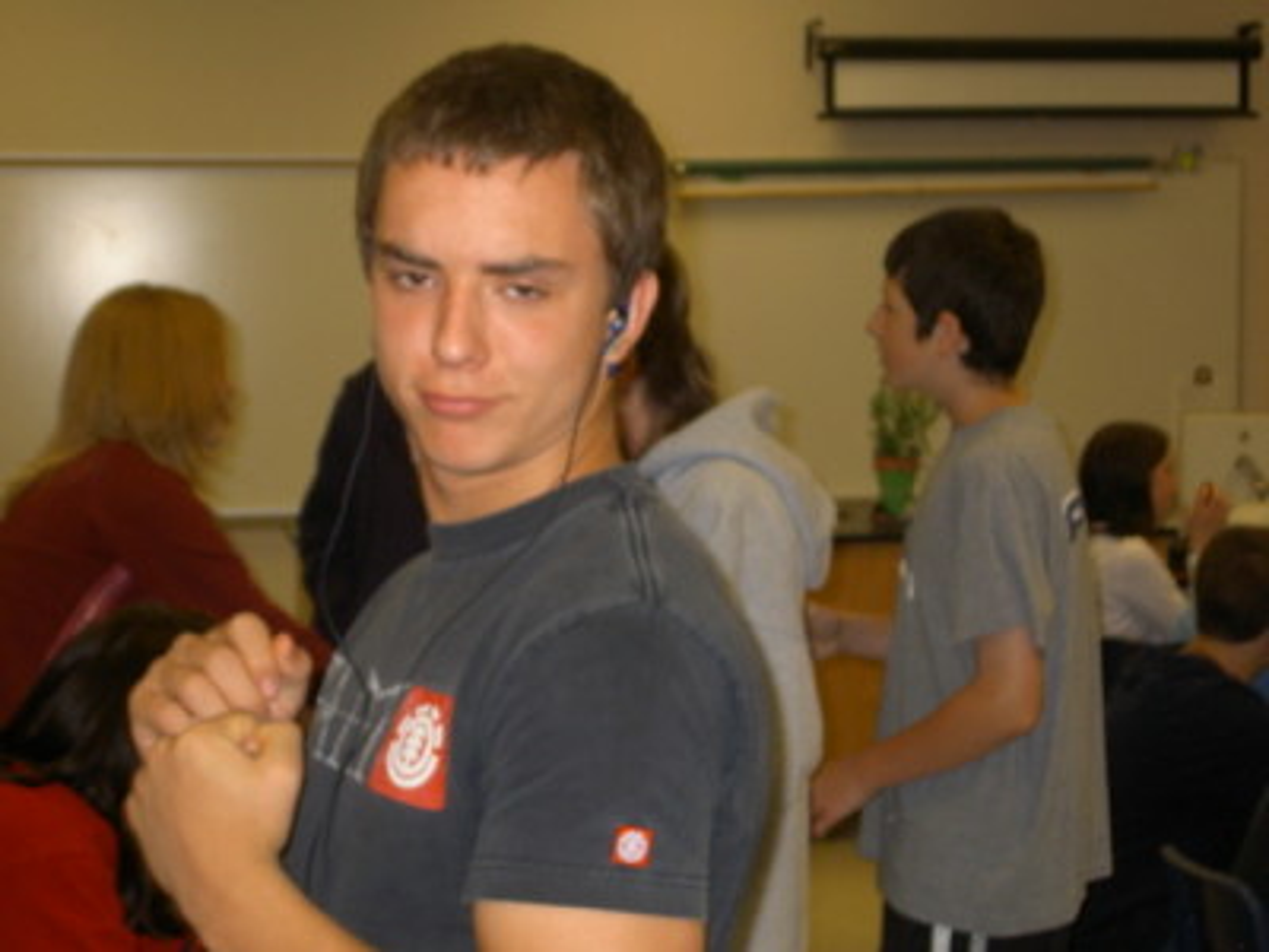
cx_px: 634
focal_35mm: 75
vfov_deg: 19.6
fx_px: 2749
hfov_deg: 26.0
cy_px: 476
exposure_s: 1/80
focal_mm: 12.4
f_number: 4.2
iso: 200
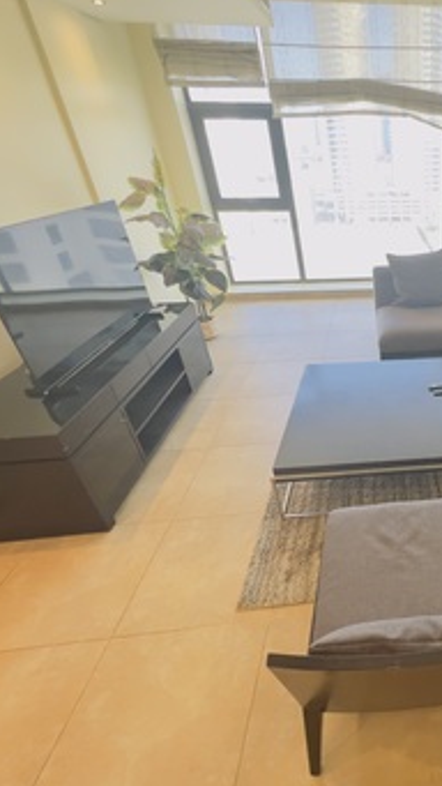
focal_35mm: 19
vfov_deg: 89.6
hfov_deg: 49.0
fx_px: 396
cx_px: 432
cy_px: 393
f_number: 1.8
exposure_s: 1/99
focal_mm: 1.57
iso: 125
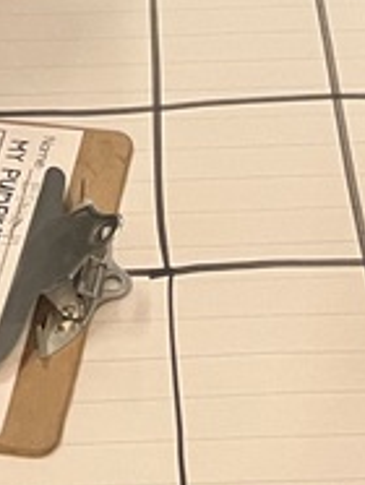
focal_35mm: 143
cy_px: -772
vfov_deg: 11.0
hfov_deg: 10.4
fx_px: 2006
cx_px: 219
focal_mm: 5.7
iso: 320
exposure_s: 1/60
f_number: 1.5
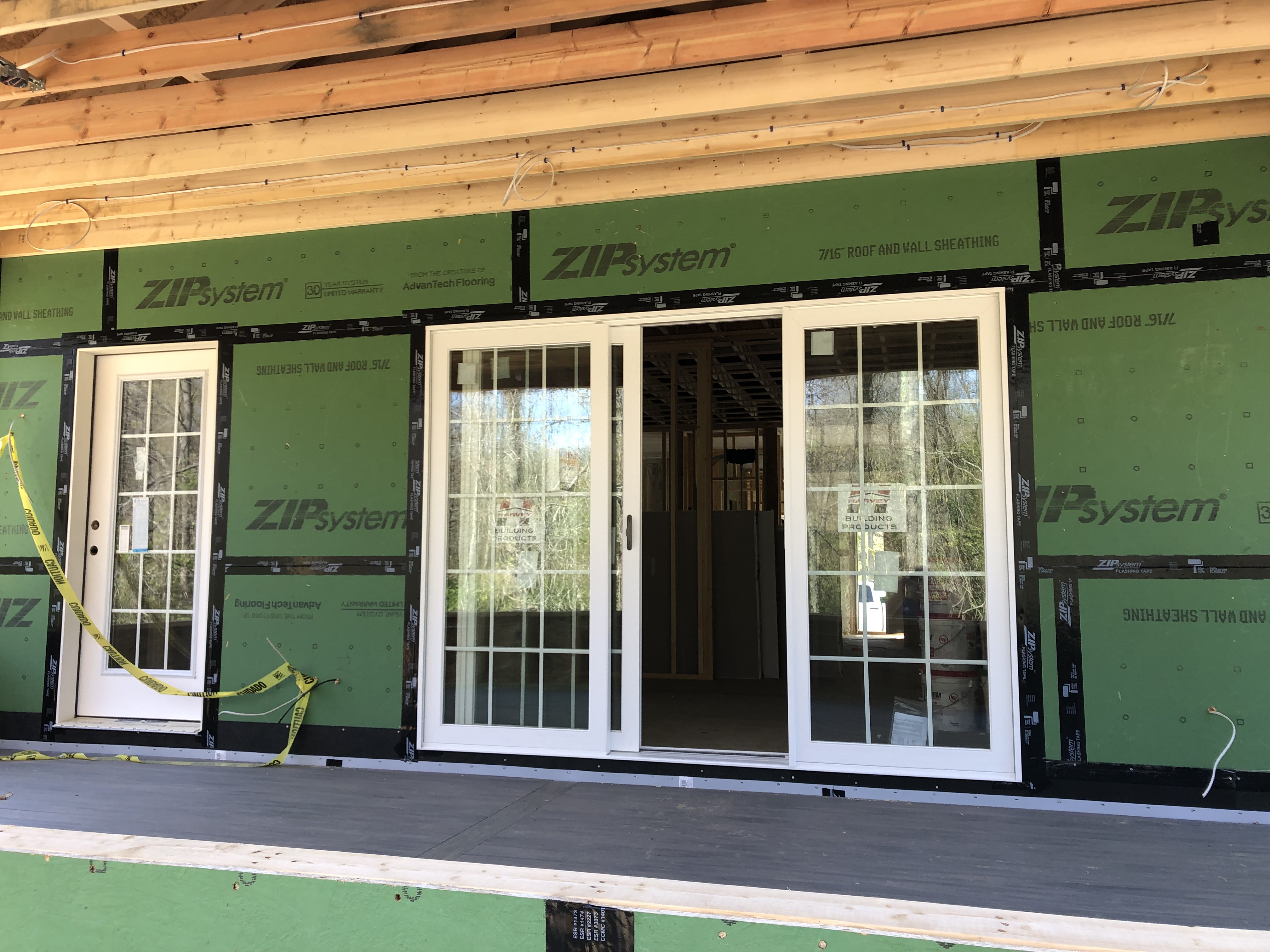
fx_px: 1027
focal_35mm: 28
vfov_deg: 49.7
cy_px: 476
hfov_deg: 63.4
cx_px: 635
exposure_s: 1/120
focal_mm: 3.99
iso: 25
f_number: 1.8
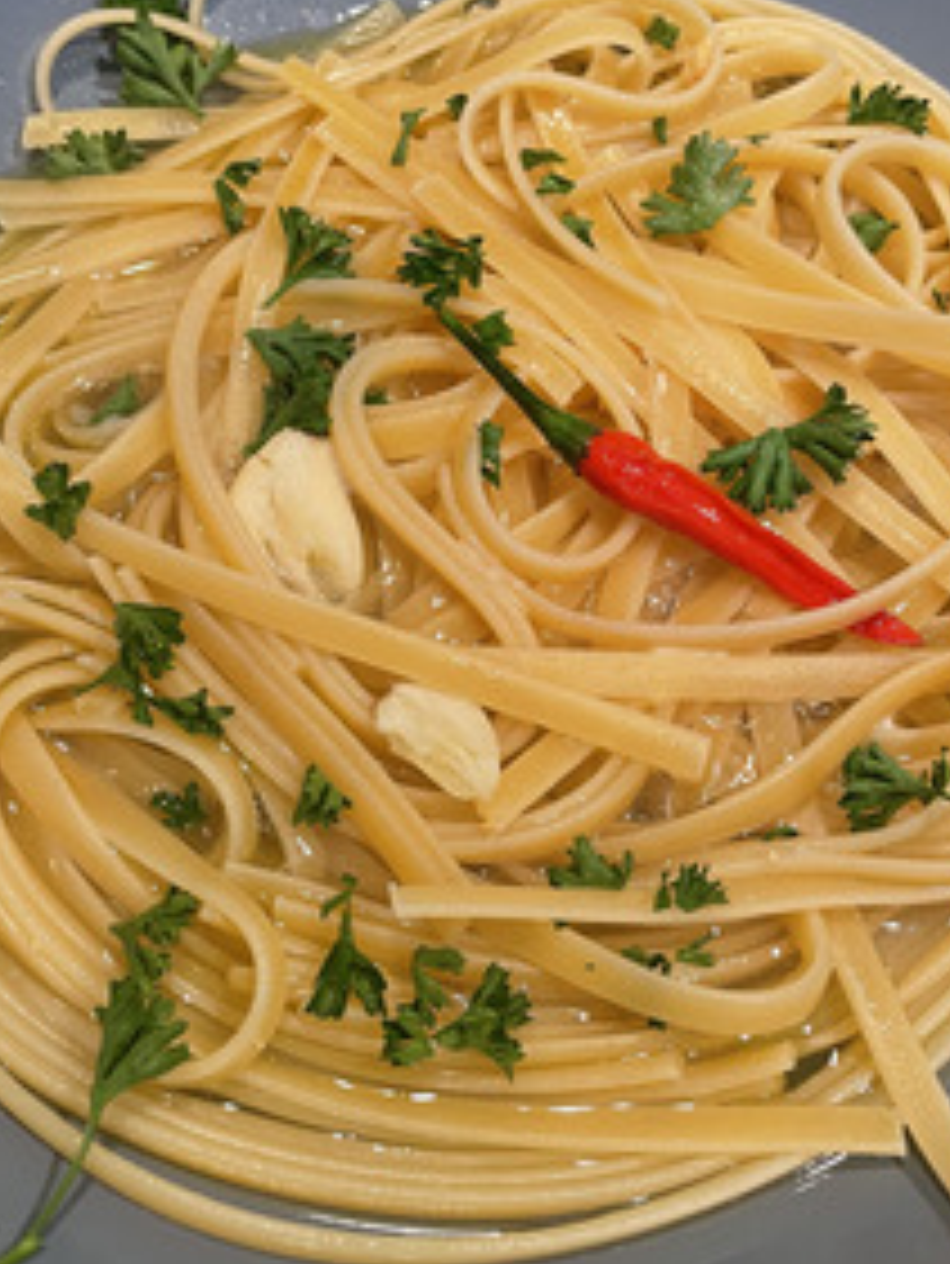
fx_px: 1353
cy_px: 531
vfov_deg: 49.9
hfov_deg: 38.7
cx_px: 504
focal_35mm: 37
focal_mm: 4.2
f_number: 1.6
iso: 100
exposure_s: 1/50
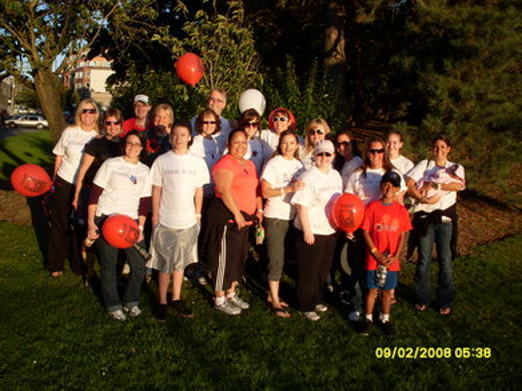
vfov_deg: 37.7
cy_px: 196
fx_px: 573
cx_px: 261
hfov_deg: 49.0
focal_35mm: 38
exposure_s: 1/90
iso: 80
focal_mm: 6.3
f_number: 8.4
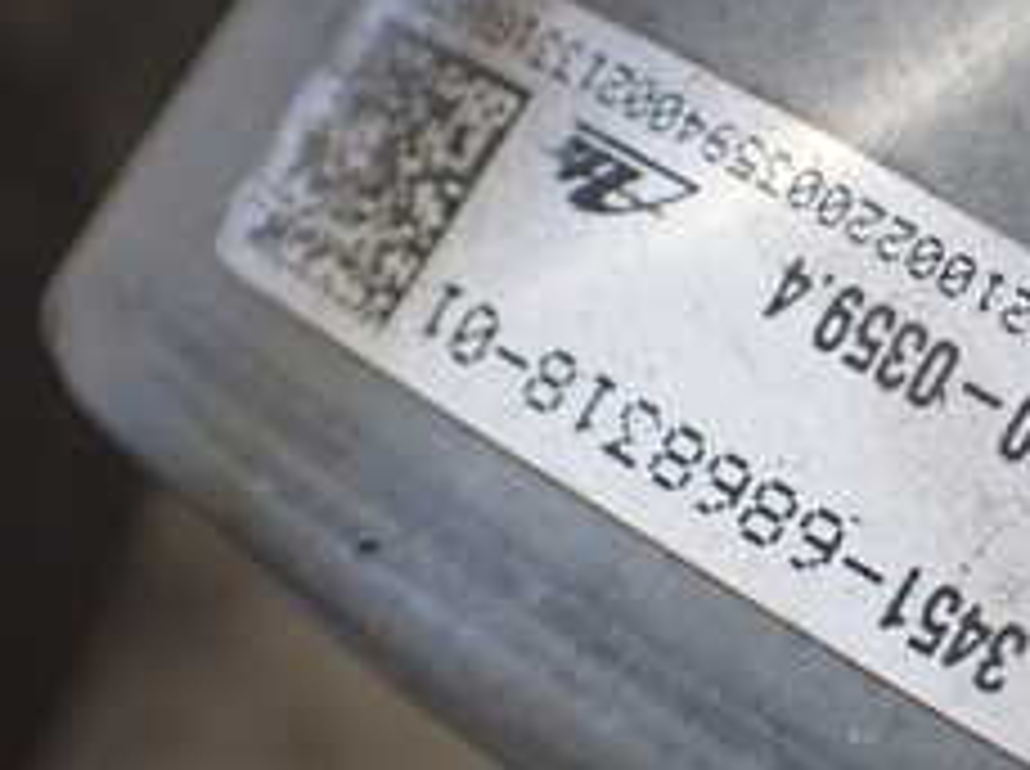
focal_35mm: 84
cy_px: 387
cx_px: 1205
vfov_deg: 17.5
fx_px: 2495
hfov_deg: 21.8
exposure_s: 1/125
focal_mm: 5.79
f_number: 2.4
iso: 400
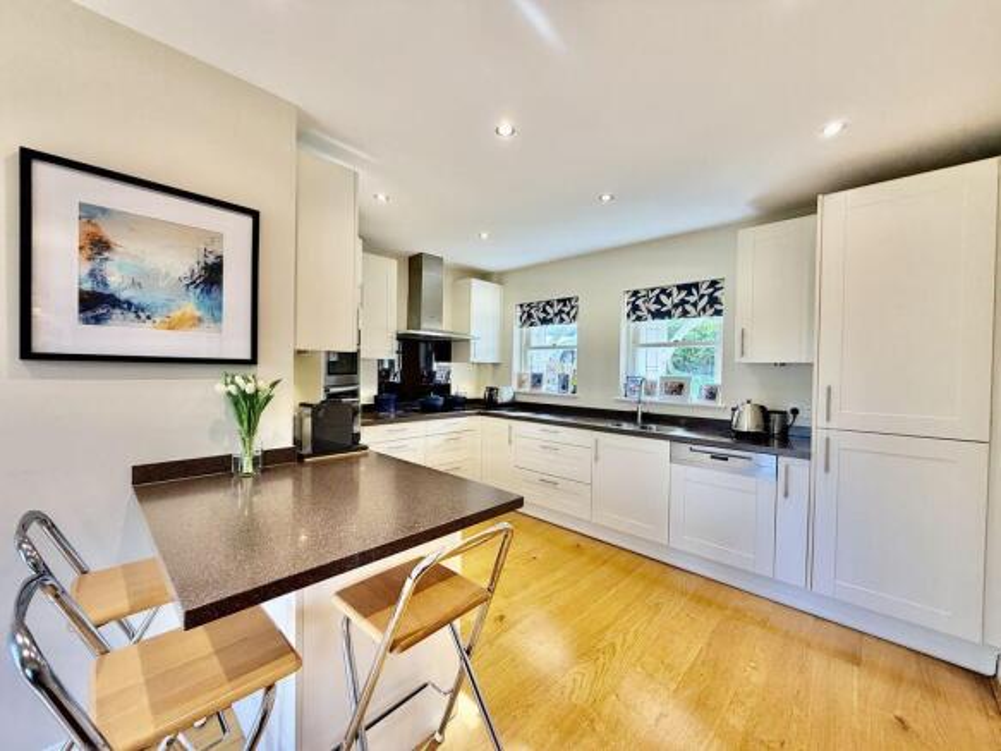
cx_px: 500
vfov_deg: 85.7
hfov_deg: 102.1
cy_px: 376
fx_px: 405
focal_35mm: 14
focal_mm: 2.22
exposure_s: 1/121
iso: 160
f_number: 2.2
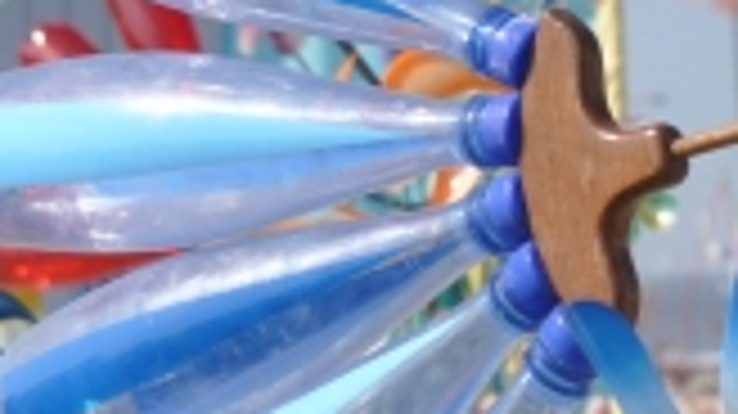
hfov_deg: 6.6
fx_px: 6395
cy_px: 252
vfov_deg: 3.7
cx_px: 720
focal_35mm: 327
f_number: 5.6
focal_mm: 38
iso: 640
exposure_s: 1/4000
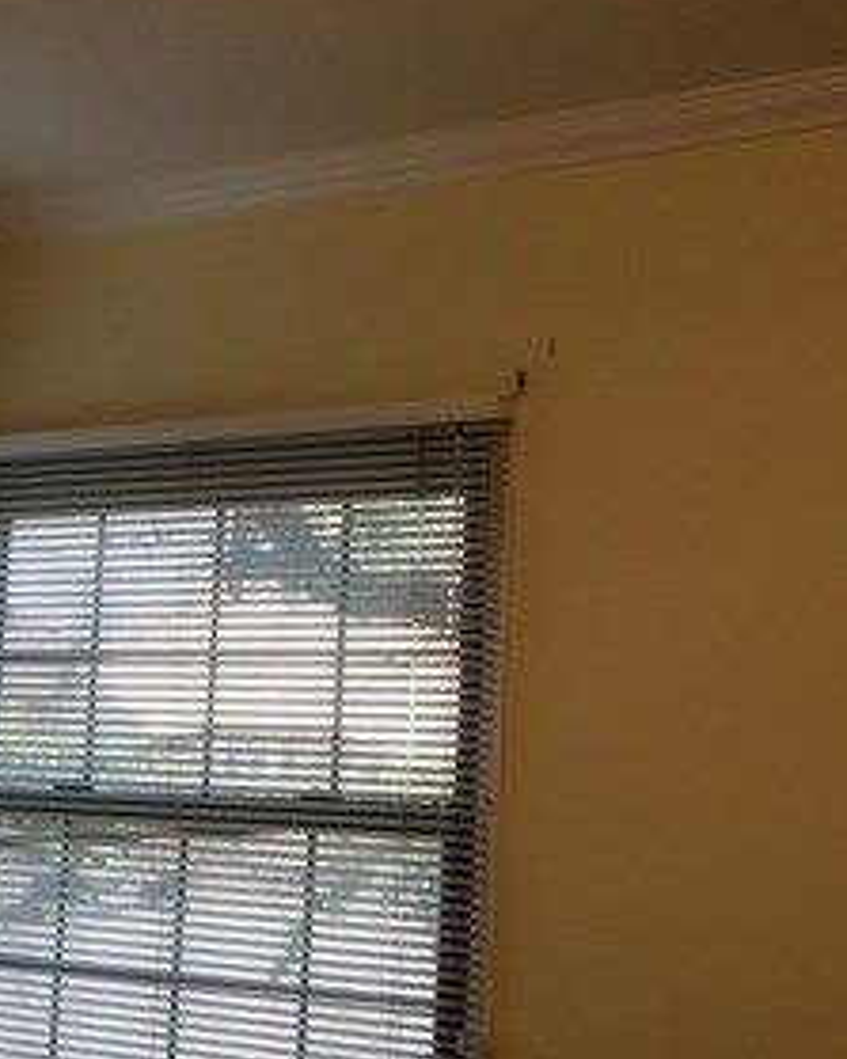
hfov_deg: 23.3
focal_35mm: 65
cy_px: 520
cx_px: 589
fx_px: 2038
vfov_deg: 29.1
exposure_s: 1/30
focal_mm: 4.15
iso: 32
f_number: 2.2
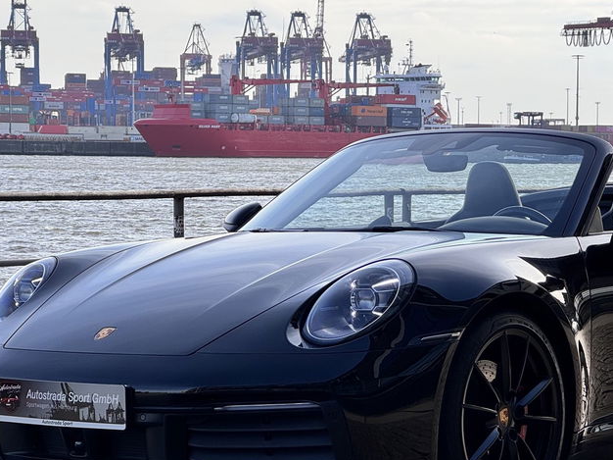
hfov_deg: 15.6
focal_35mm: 126
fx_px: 2230
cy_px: 330
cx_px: 415
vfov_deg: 11.7
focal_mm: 9
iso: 25
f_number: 2.8
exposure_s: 1/424
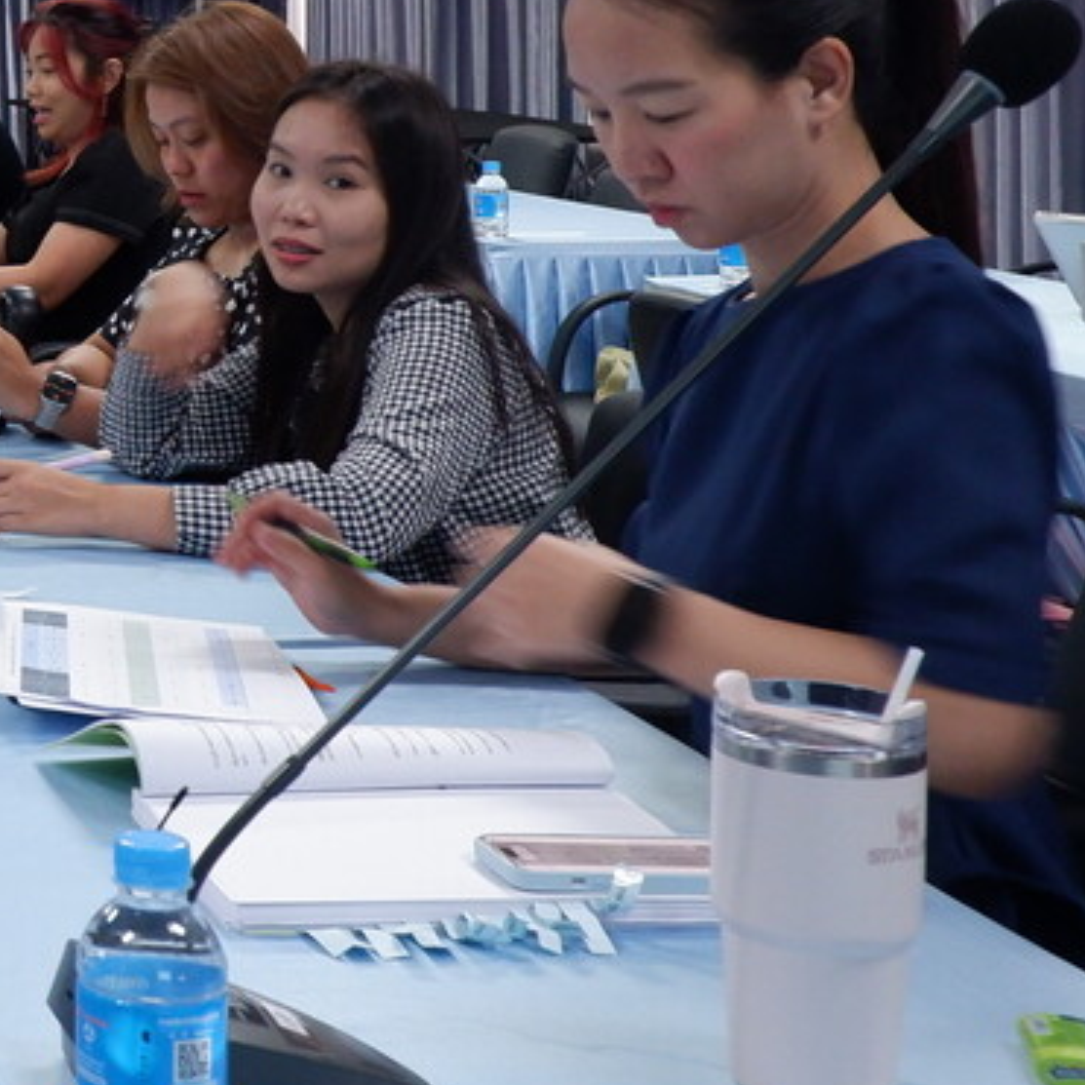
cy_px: 111
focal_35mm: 79
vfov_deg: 21.4
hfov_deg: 18.6
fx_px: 2801
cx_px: -670
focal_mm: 15
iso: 1250
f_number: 5.6
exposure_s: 1/25
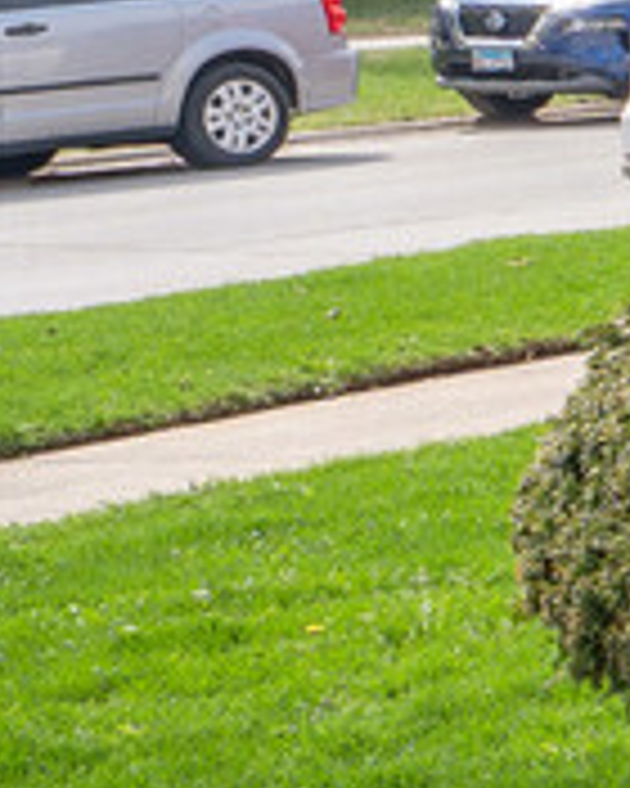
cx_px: 3380
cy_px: -77
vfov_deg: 9.2
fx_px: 4871
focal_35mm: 209
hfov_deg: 5.3
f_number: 10
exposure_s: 1/80
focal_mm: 24
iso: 50
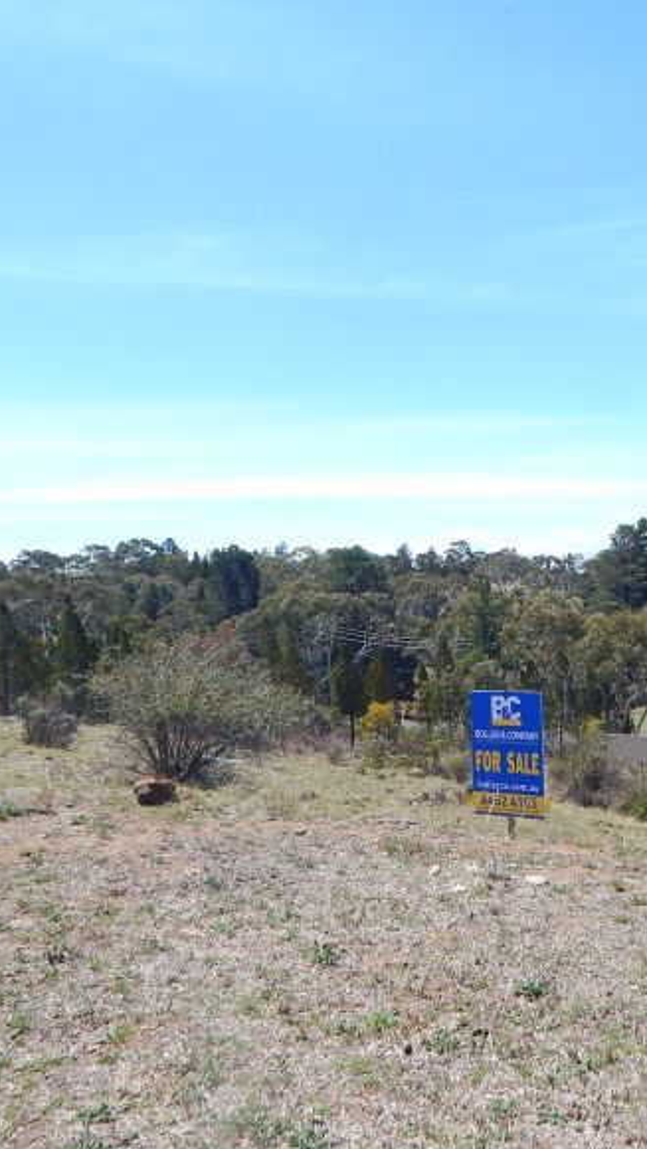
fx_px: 1006
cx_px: 552
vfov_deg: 59.5
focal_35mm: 33
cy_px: 591
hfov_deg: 34.1
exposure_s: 1/400
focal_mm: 4
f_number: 6
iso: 125
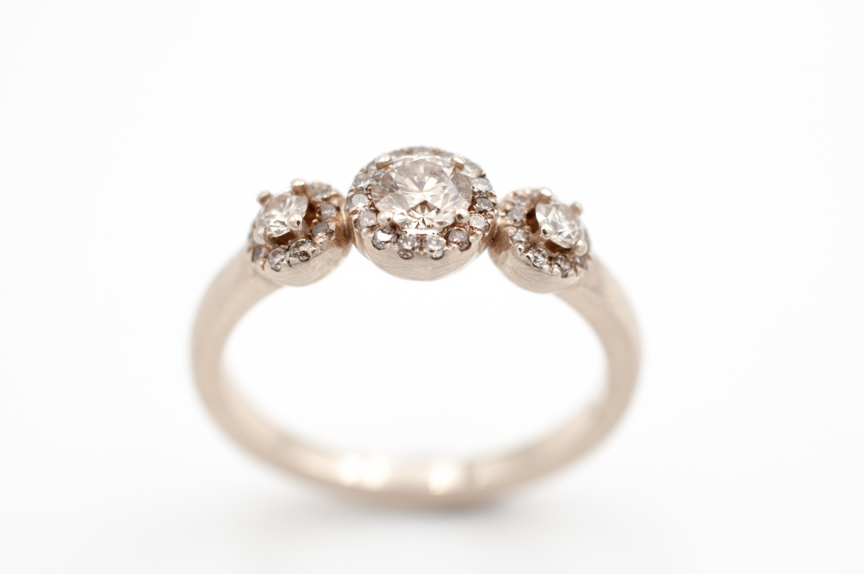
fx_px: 1798
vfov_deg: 18.1
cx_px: 432
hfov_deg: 27.0
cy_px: 287
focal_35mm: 75
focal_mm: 50
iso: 250
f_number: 9.5
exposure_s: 1/180
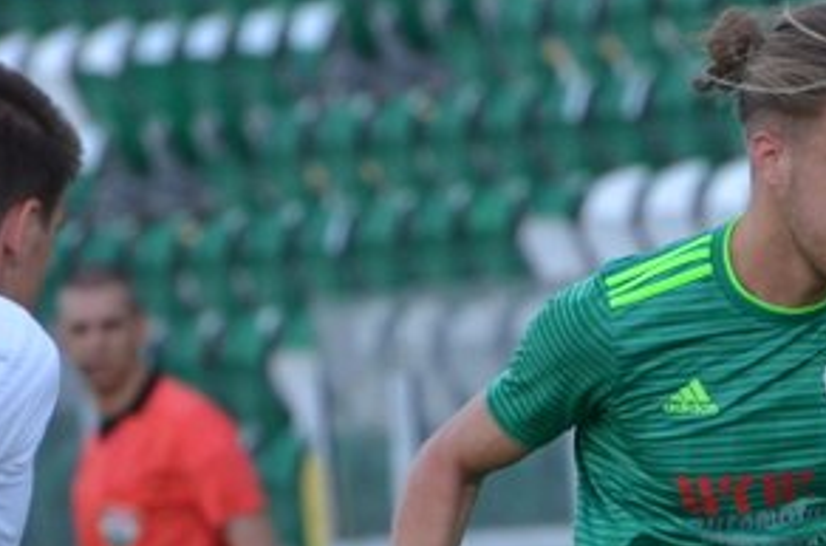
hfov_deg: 1.5
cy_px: 1065
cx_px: 792
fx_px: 31074
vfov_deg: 1.0
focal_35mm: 1358
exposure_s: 1/1000
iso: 500
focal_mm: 220
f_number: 5.3
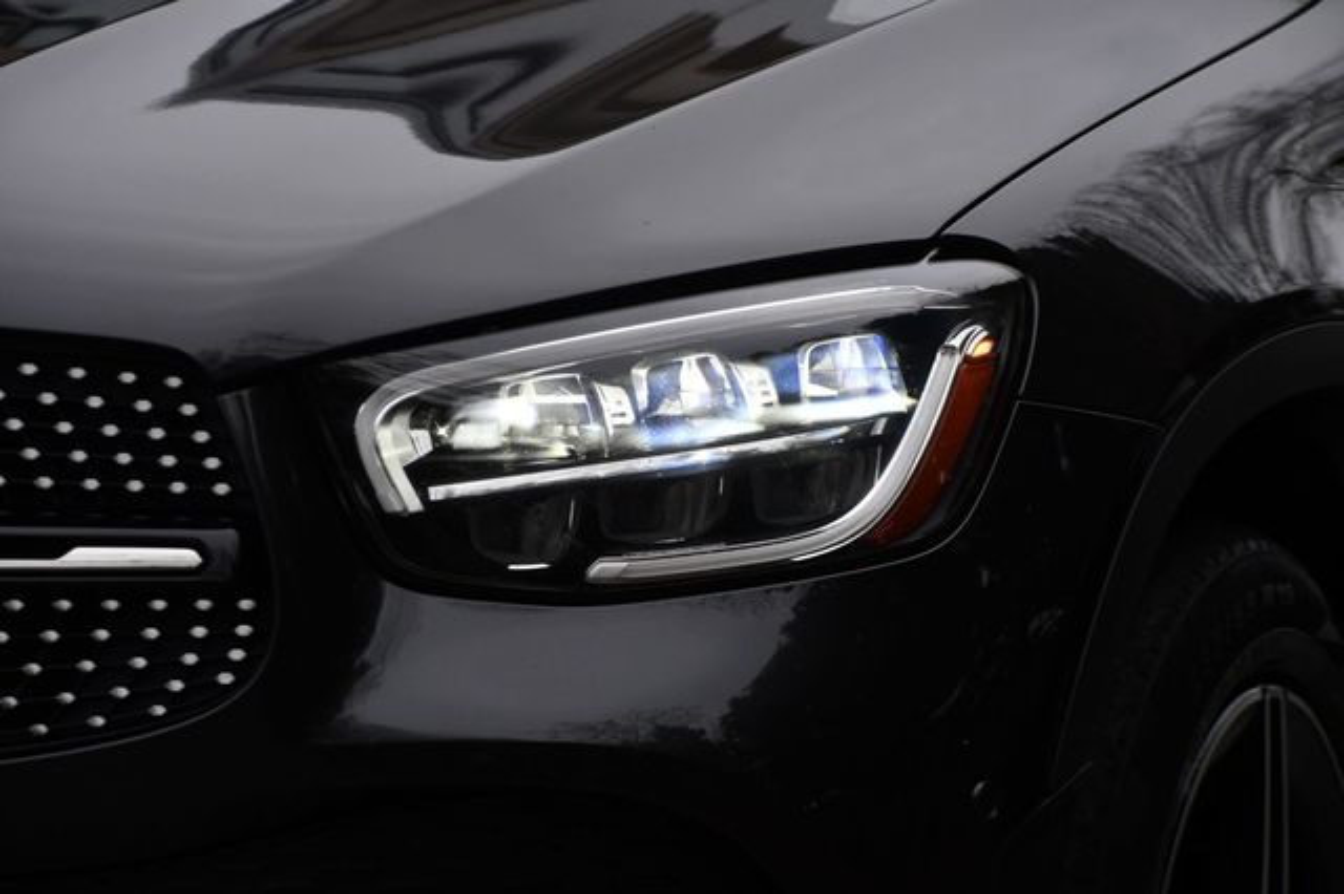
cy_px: 447
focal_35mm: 232
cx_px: 672
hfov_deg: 8.9
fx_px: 8656
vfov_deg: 5.9
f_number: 8
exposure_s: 1/500
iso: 200
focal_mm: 155
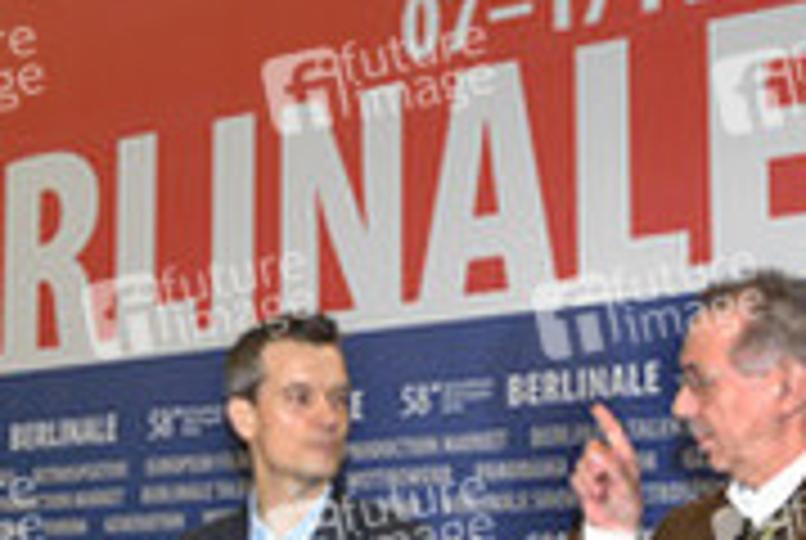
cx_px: 252
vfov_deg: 15.2
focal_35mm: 90
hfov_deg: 22.5
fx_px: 2018
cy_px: 418
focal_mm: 24
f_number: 5.6
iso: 500
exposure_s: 1/125
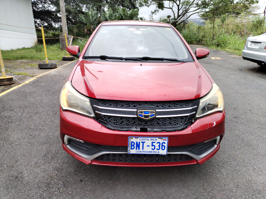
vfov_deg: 48.2
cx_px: 133
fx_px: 223
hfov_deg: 61.7
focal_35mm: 29
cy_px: 100
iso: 100
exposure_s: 1/544
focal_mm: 4.75
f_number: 1.8
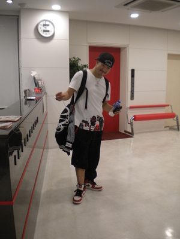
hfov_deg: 40.7
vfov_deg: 52.6
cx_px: 90
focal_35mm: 35
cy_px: 120
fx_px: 243
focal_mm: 6.3
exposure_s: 1/60
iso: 328
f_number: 3.1
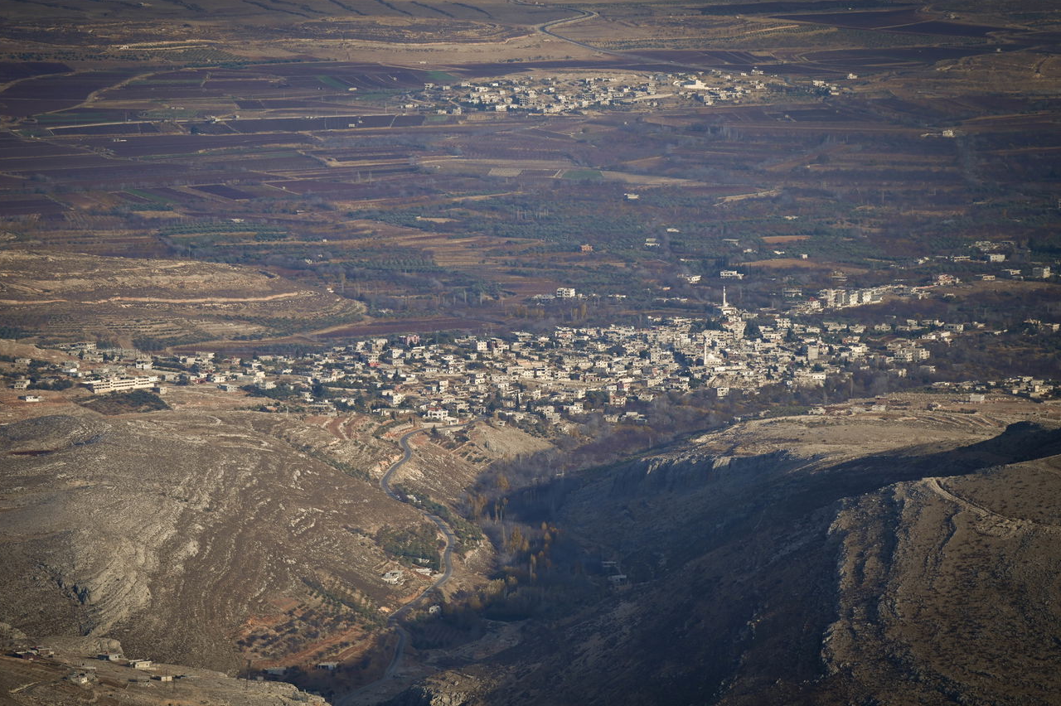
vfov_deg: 4.2
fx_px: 9661
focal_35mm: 328
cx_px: 488
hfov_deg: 6.3
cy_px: 356
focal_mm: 300
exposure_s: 1/3200
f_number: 5.6
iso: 200
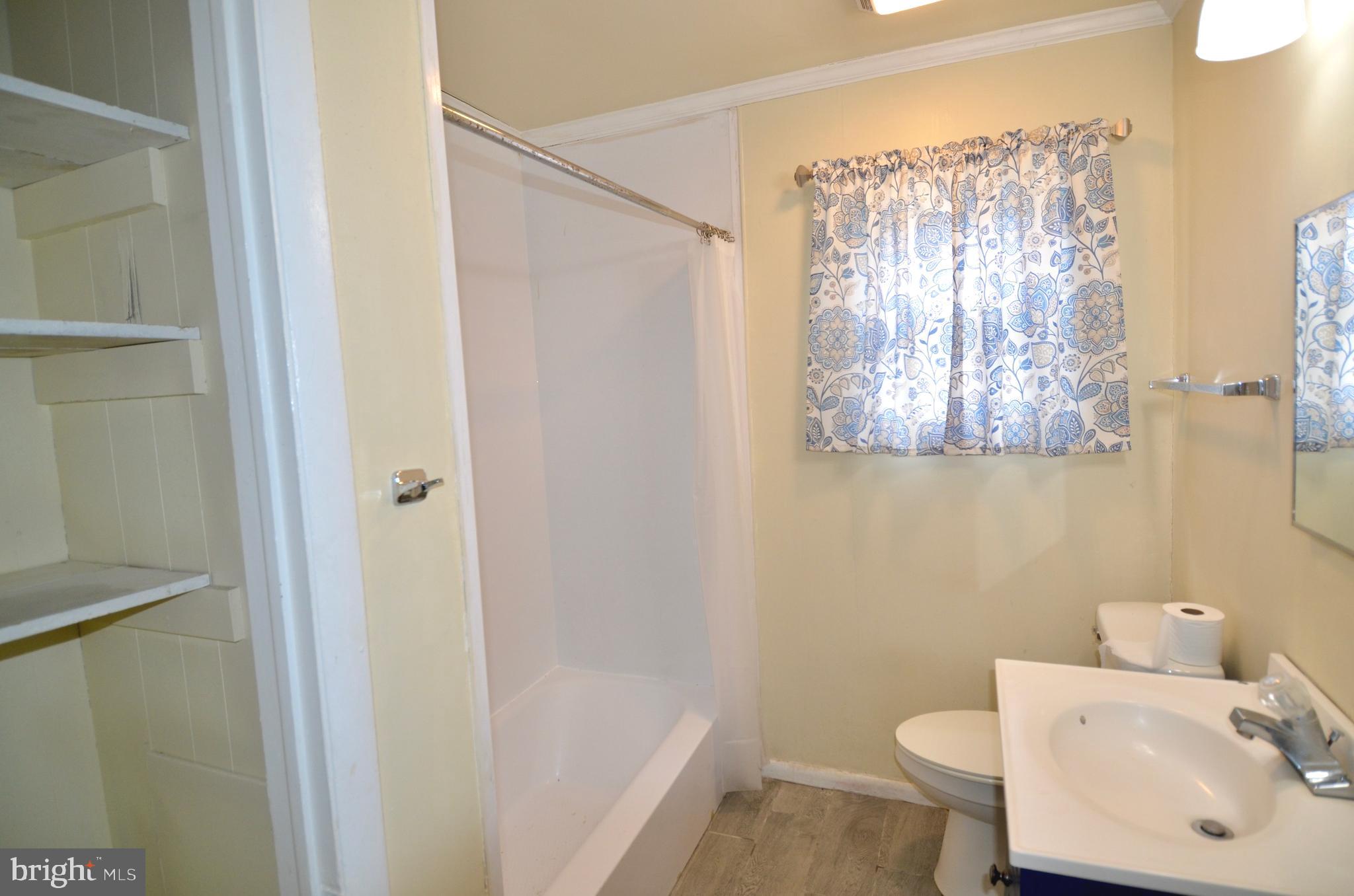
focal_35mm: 36
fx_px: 1351
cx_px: 677
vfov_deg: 36.7
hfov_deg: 53.2
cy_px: 448
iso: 400
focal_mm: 24
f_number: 4
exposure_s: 1/60
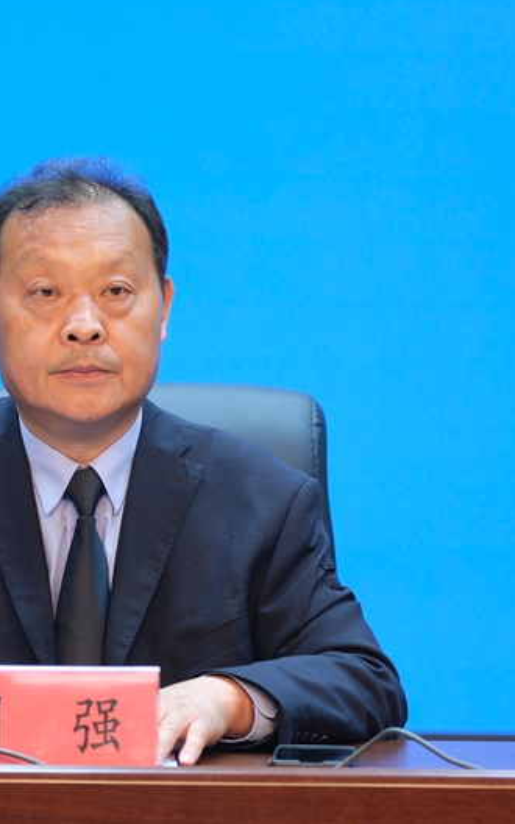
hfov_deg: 8.1
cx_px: 98
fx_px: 3638
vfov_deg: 12.9
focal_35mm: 162
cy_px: 411
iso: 800
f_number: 4
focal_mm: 69.8
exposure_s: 1/38
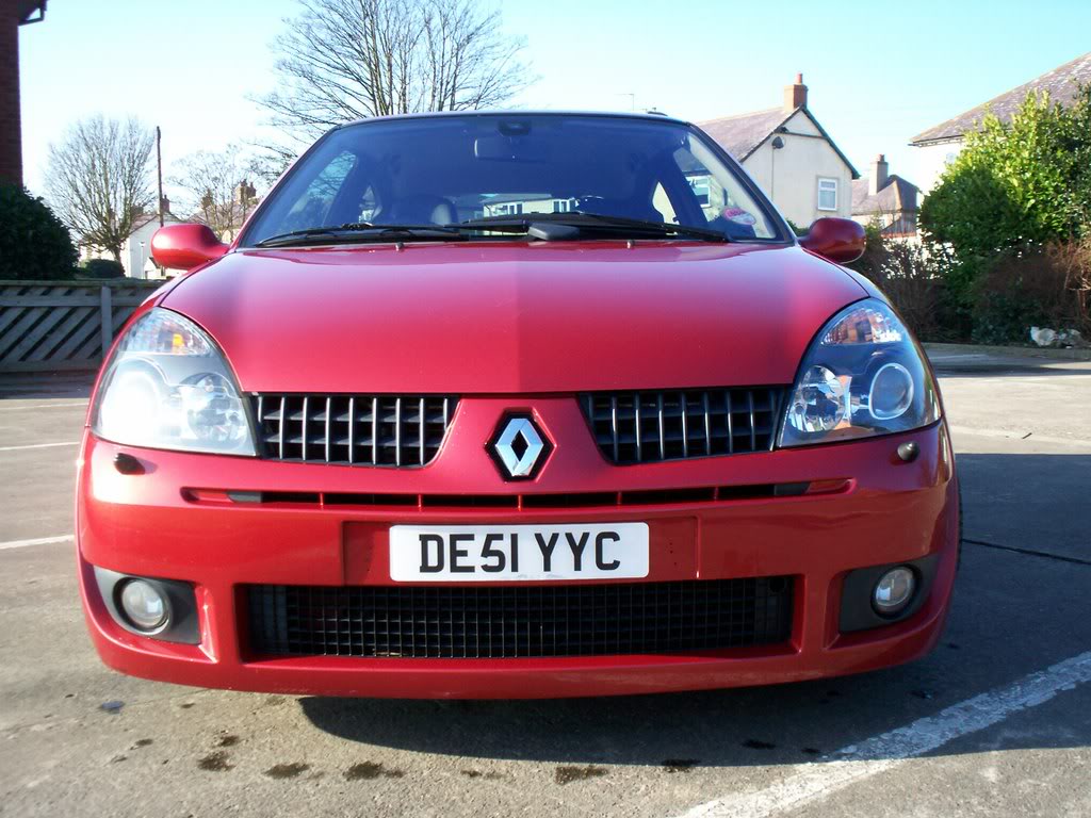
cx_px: 546
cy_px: 409
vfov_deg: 39.7
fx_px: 1135
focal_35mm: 36
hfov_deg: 51.4
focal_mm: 5.9
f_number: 4.5
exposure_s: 1/158
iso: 100
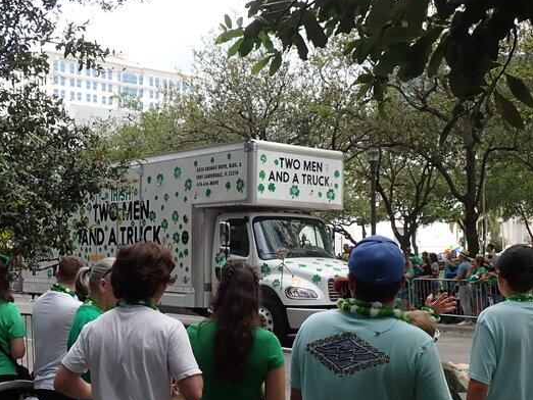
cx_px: 243
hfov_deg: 38.9
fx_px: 755
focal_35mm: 49
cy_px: 298
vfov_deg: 29.3
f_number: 8
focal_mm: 4.5
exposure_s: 1/80
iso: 100
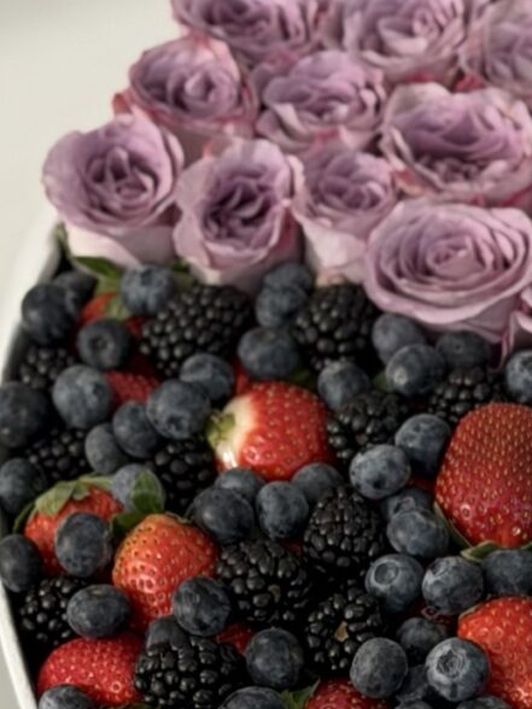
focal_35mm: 209
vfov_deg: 9.4
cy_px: 818
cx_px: 1062
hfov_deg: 6.9
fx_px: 4283
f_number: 1.78
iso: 64
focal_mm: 6.76
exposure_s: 1/437
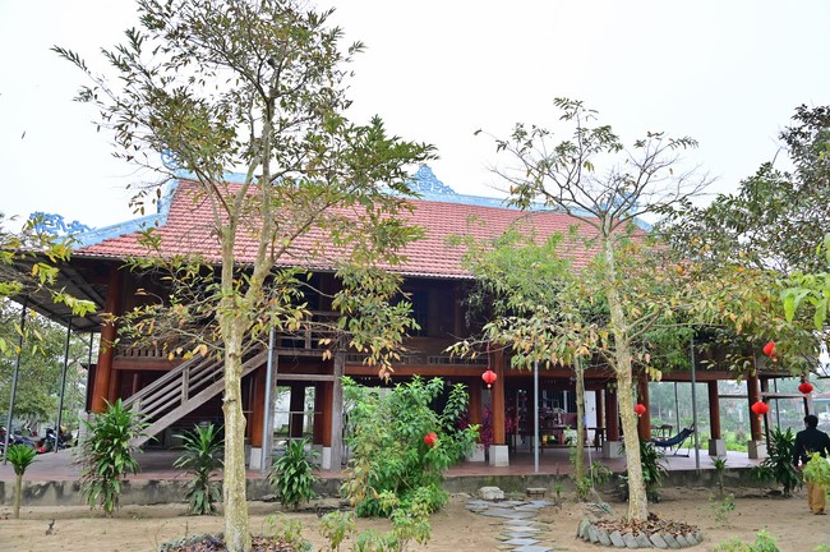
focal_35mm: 28
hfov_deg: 65.5
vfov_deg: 46.3
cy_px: 276
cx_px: 415
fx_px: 645
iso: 500
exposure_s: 1/125
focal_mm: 28
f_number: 7.1
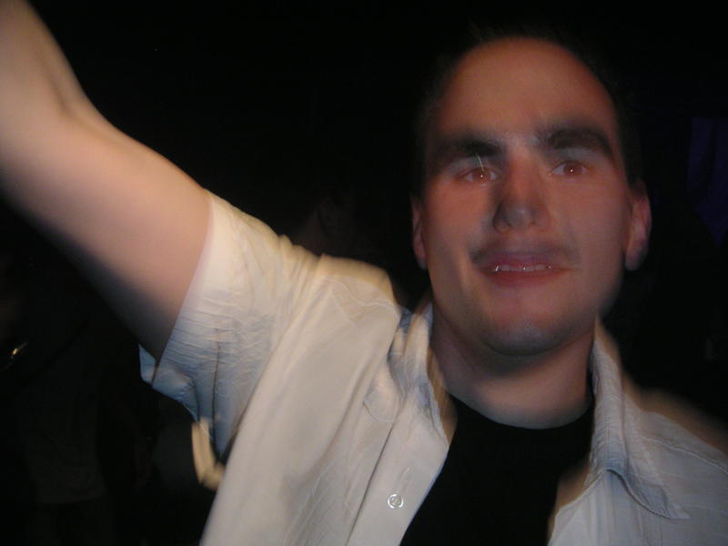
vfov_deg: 37.7
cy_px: 273
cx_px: 364
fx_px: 799
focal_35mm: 38
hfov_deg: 49.0
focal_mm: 6
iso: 160
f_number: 6.7
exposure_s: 1/30
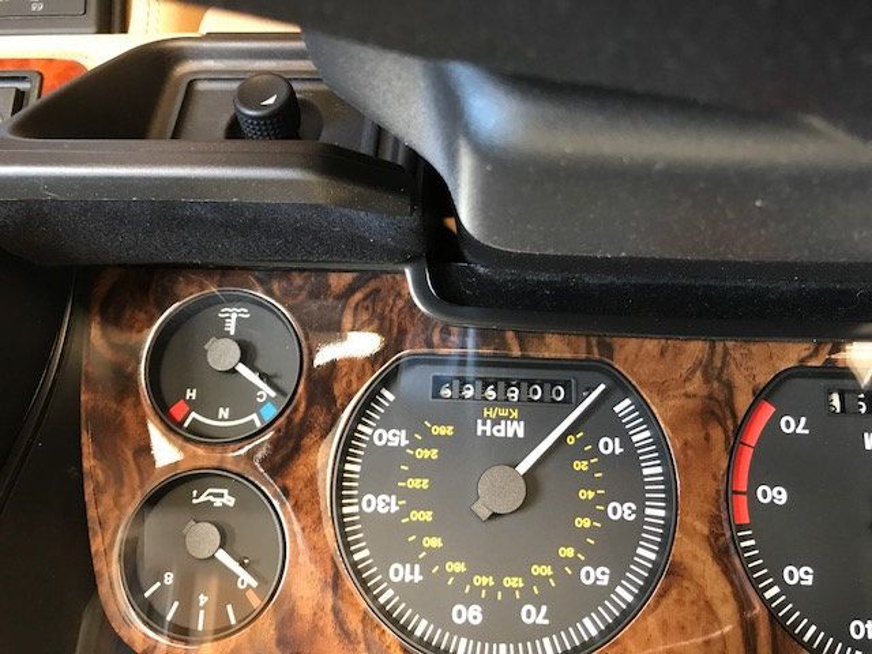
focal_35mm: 28
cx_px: 436
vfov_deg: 49.7
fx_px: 705
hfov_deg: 63.4
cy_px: 327
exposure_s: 1/15
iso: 80
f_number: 1.8
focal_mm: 3.99
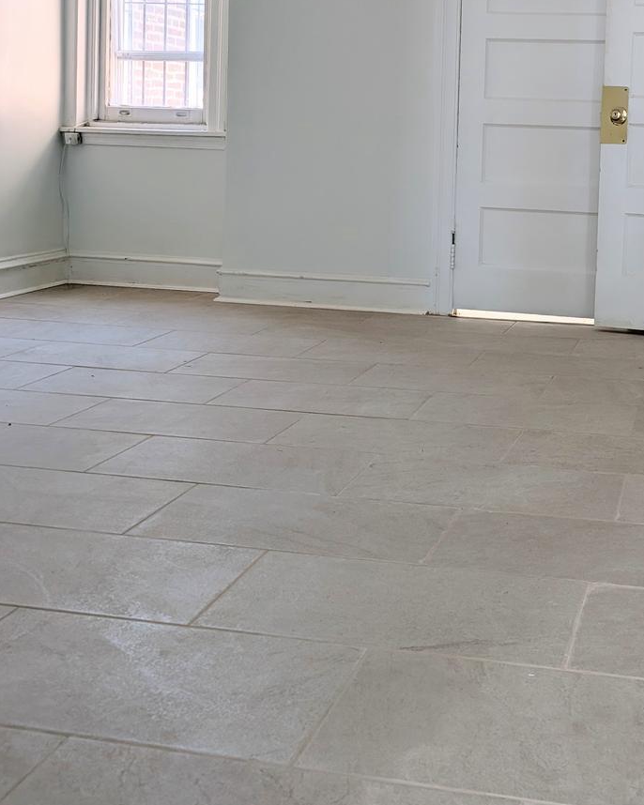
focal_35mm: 42
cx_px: 525
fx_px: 1001
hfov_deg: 34.5
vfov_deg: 42.1
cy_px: 174
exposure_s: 1/70.6
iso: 48
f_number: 1.68
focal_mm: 6.9
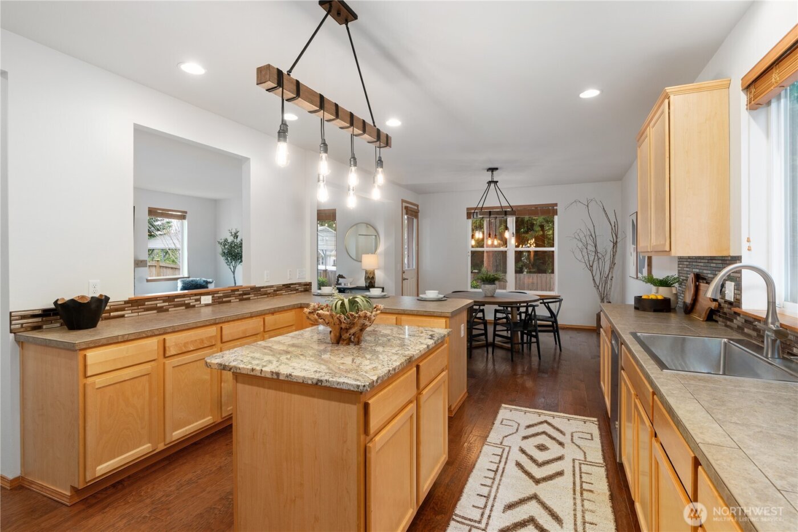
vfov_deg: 70.4
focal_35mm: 17
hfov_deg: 93.3
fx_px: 377
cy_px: 266
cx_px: 399
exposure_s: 1
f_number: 9
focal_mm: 17
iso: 320
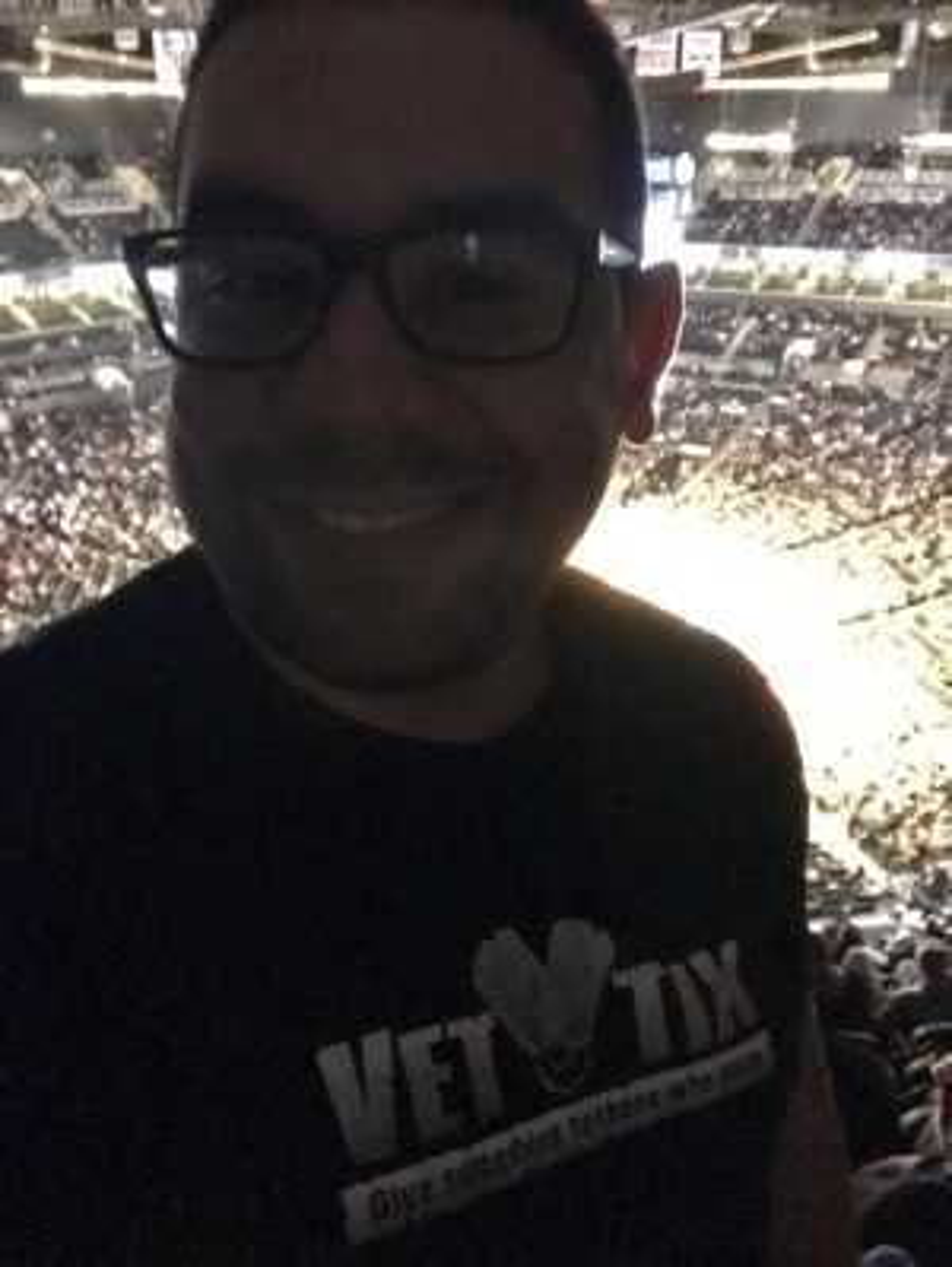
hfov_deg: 44.2
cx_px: 476
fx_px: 1172
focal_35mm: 32
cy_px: 634
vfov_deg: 56.8
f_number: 2.2
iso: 2000
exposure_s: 1/16
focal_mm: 2.87
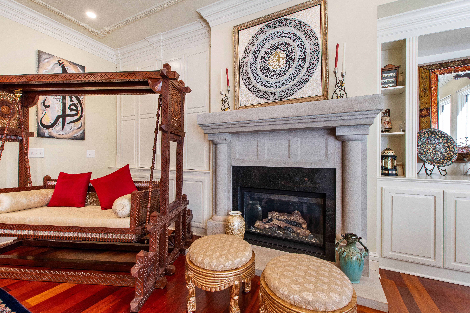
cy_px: 156
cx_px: 235
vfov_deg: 77.3
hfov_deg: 100.4
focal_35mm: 15
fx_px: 196
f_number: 8
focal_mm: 10
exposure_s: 1/3
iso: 100
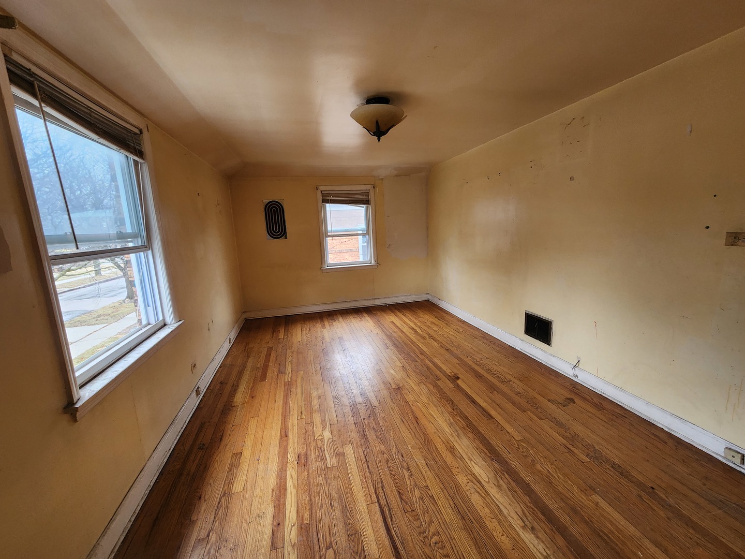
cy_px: 280
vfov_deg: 89.9
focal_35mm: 13
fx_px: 280
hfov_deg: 106.2
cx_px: 372
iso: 200
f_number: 2.2
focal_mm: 2.2
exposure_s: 1/60
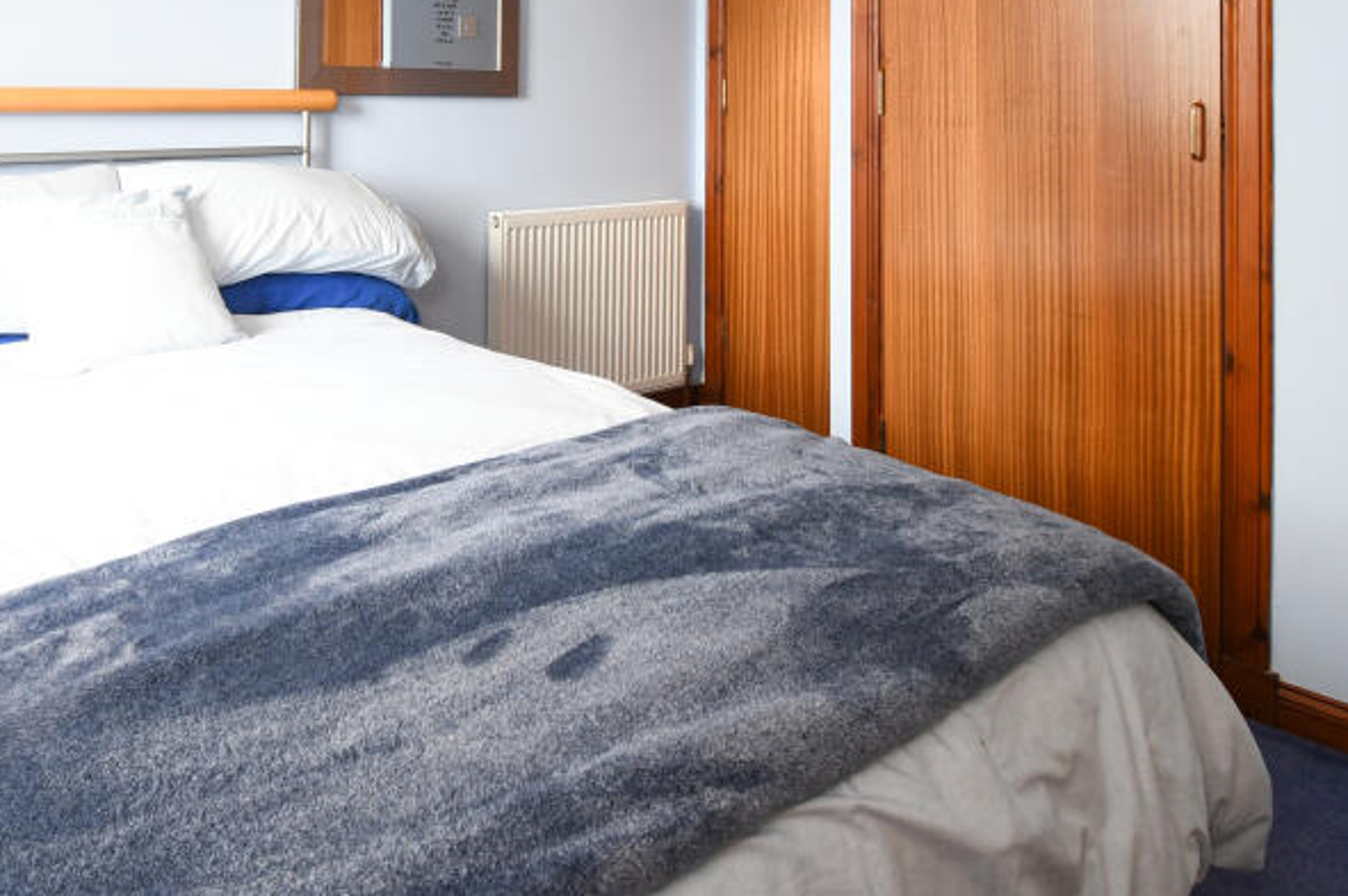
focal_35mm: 26
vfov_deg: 46.2
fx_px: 973
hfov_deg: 67.0
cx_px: 422
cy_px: 146
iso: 320
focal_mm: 10
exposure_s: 1/6
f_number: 10
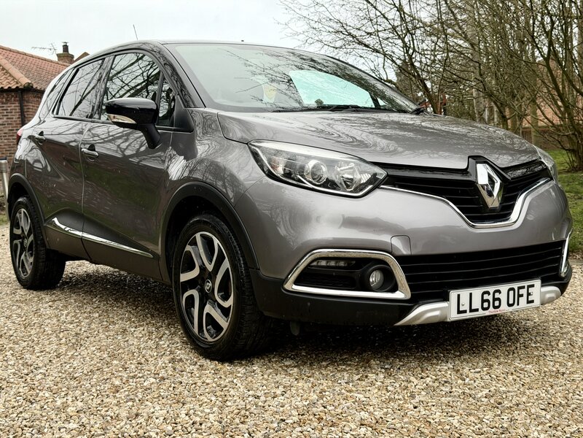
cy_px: 219
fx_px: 808
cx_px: 292
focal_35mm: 48
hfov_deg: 39.7
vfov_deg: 30.3
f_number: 1.78
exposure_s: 1/254
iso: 64
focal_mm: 6.76
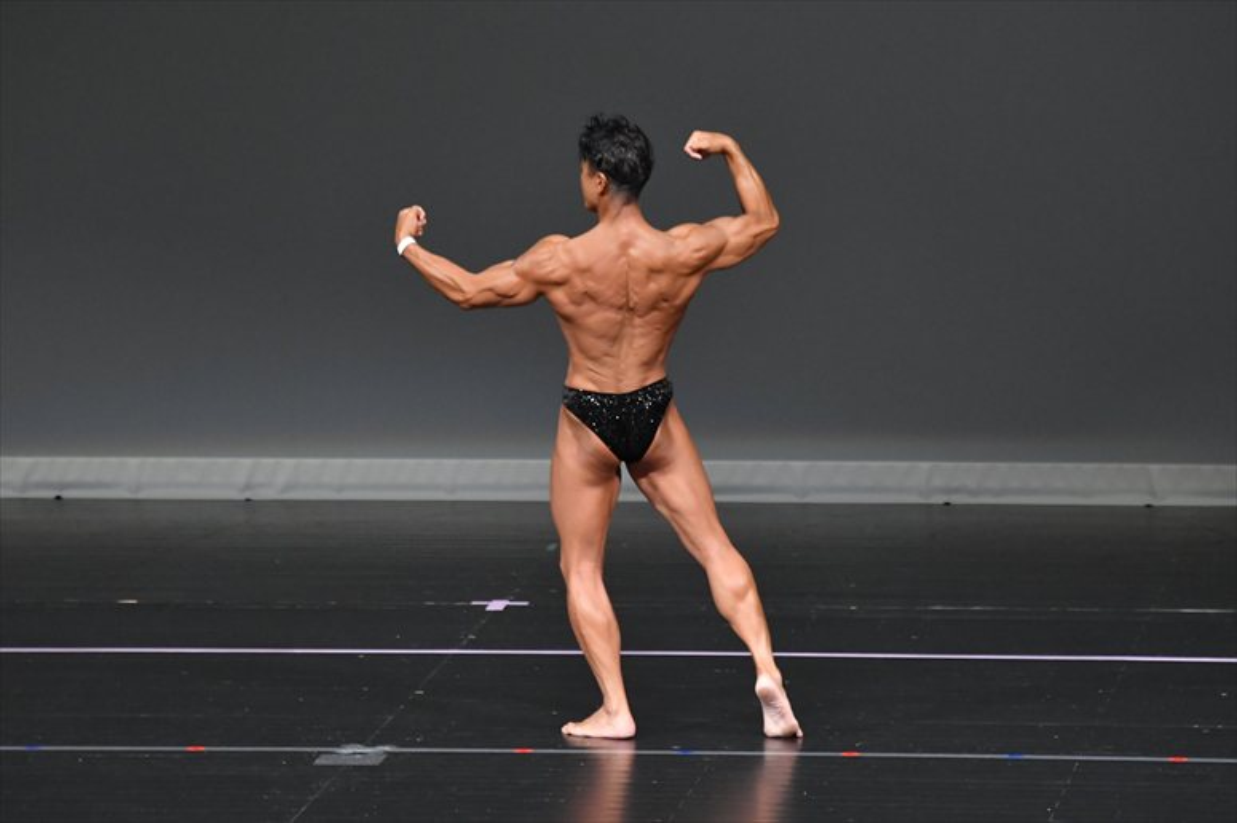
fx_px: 10819
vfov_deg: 4.4
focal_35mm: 315
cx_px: 618
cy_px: 412
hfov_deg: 6.5
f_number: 5.6
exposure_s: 1/400
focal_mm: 210
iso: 4000
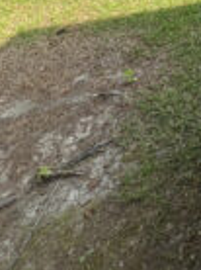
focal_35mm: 47
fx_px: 365
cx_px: 349
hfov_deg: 21.6
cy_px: -163
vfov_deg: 25.8
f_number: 1.8
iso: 32
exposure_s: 1/278
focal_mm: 1.57
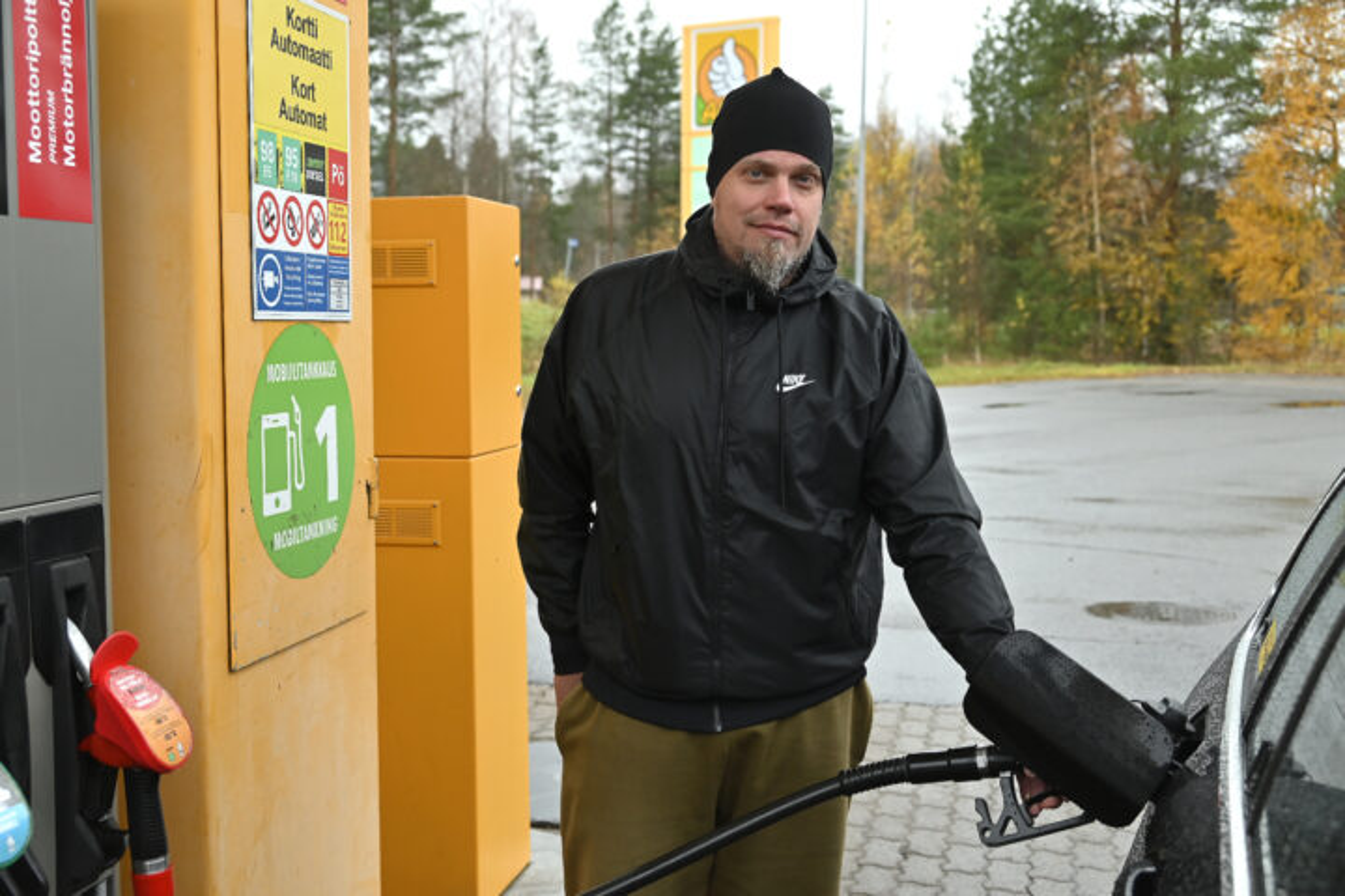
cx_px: 672
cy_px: 448
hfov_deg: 45.4
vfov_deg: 31.2
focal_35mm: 43
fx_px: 1606
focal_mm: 43
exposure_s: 1/80
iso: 1000
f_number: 5.3
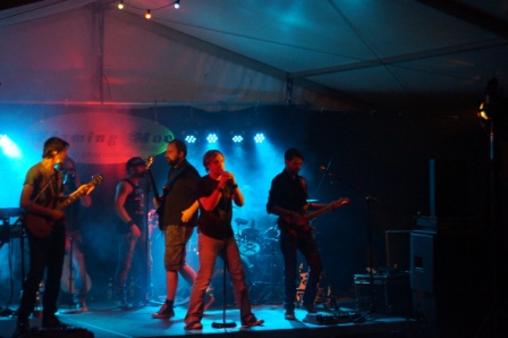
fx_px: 1163
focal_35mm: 82
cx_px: 254
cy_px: 169
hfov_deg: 24.6
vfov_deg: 16.5
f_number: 4.5
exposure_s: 1/125
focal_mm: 55
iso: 3200
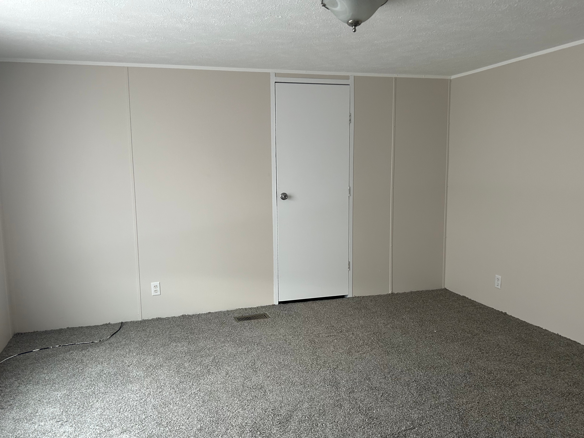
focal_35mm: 26
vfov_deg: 53.1
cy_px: 219
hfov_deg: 67.3
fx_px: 439
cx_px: 292
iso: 125
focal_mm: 5.7
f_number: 1.5
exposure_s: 1/121
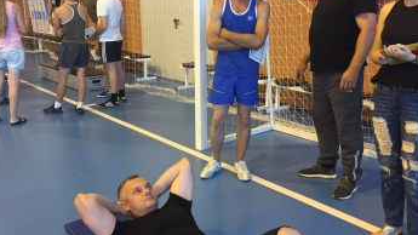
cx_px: 189
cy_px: 111
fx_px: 454
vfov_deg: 29.0
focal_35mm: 41
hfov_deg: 49.3
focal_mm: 4.15
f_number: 2.2
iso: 64
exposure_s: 1/33
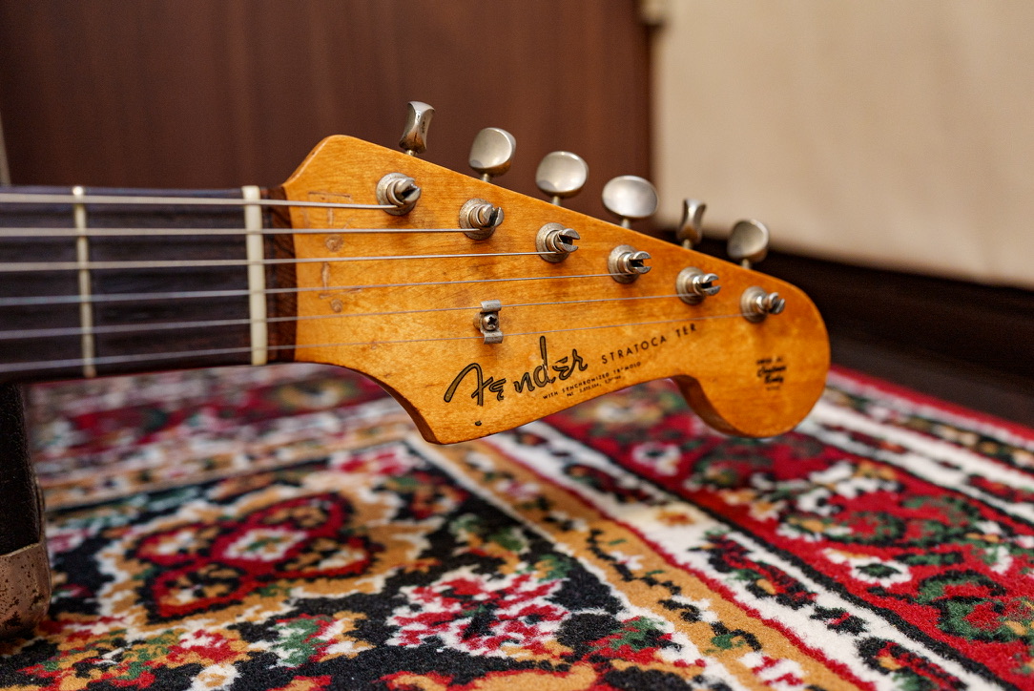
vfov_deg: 37.9
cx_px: 517
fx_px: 1006
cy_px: 346
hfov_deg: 54.4
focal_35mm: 35
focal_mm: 35
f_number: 3.5
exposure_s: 1/40
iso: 1600
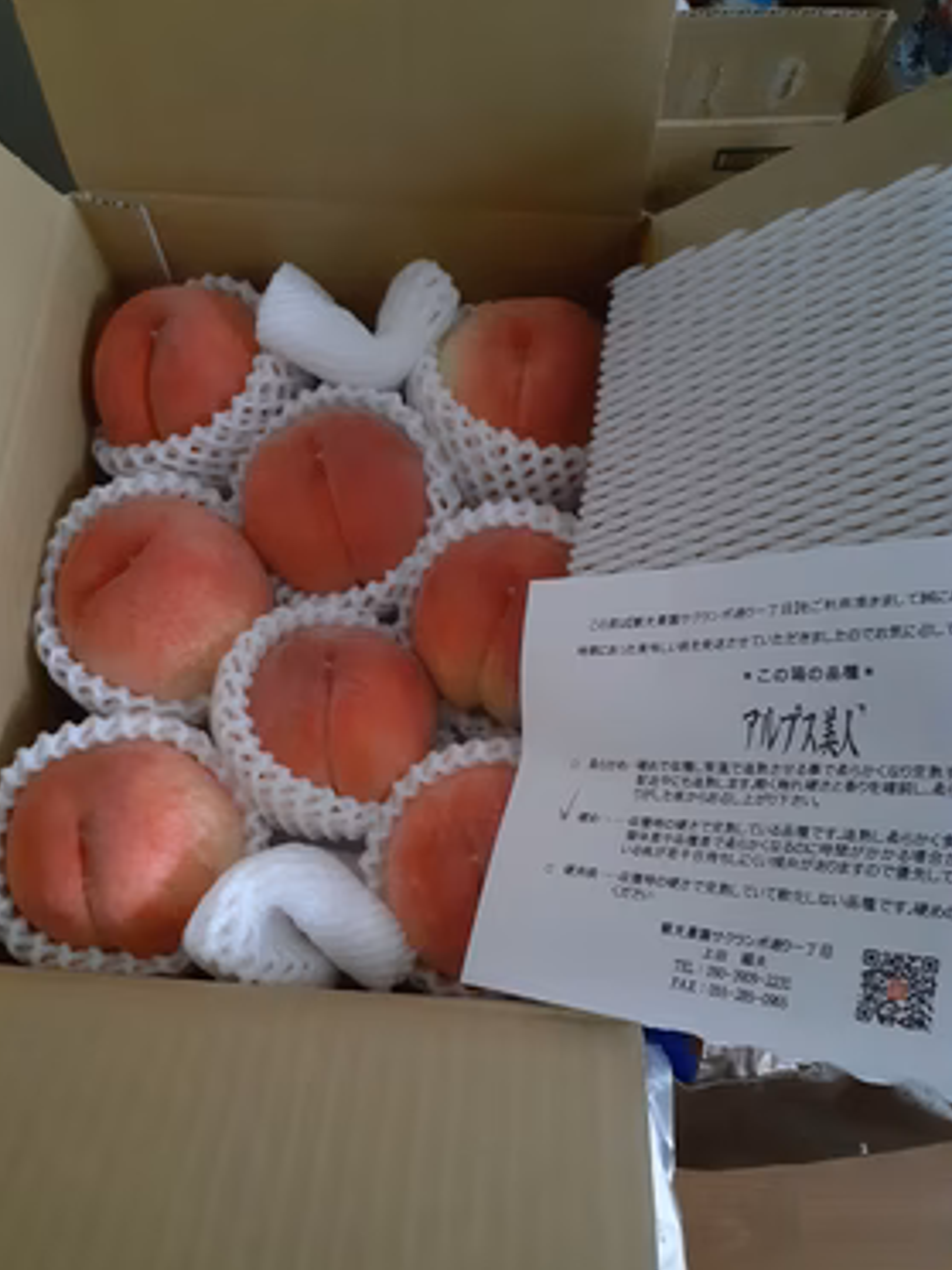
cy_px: 673
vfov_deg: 61.6
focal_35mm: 29
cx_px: 444
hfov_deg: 48.2
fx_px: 1063
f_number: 1.9
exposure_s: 1/17
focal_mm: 3.6
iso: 1000
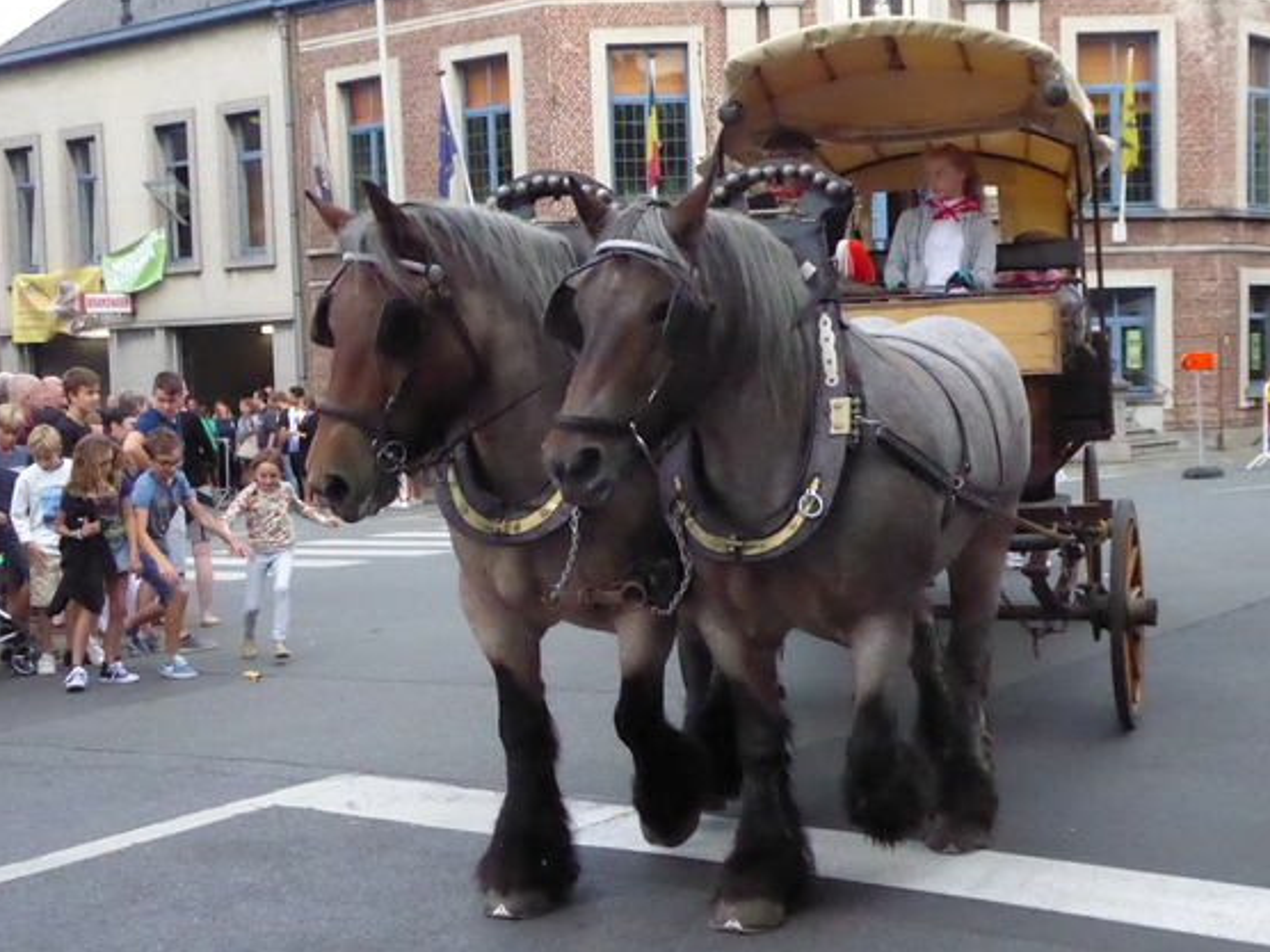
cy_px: 447
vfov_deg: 27.0
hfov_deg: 35.5
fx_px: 1981
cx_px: 642
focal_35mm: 54
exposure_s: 1/2000
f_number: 4.1
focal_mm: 9
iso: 3200
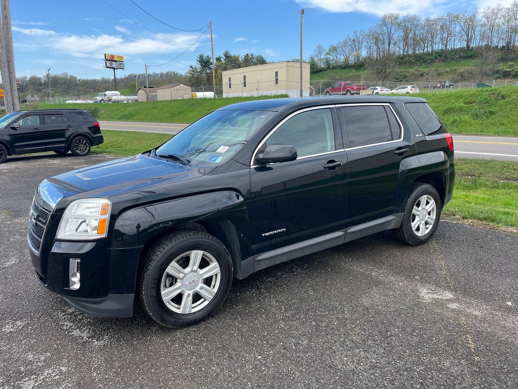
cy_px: 194
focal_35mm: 26
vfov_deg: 53.1
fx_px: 389
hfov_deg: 67.3
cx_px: 259
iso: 50
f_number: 1.6
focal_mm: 5.1
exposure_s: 1/1066
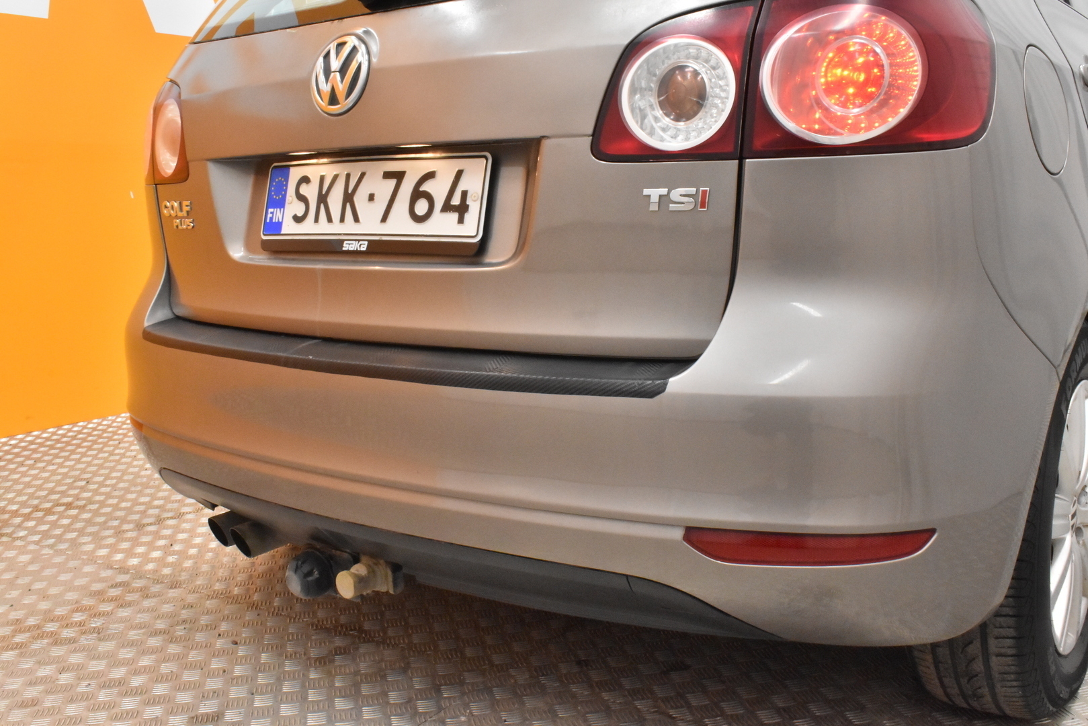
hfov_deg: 53.1
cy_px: 363
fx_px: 1088
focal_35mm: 36
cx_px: 544
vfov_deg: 36.9
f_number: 25
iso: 3200
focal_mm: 24
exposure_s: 1/25
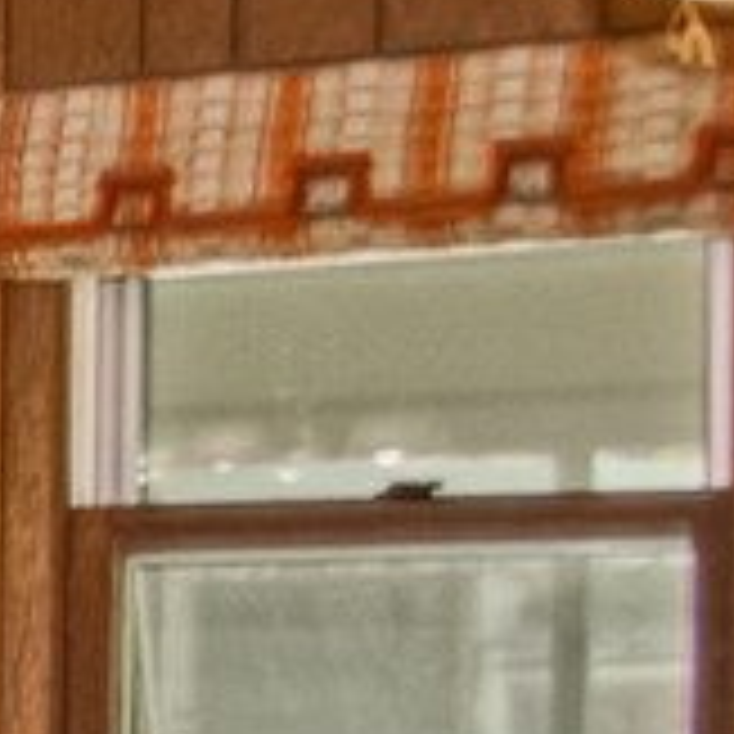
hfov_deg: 7.2
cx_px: -2105
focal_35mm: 186
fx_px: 4462
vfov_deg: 9.3
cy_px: 779
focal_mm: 15
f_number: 8
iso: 400
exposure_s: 1/1250
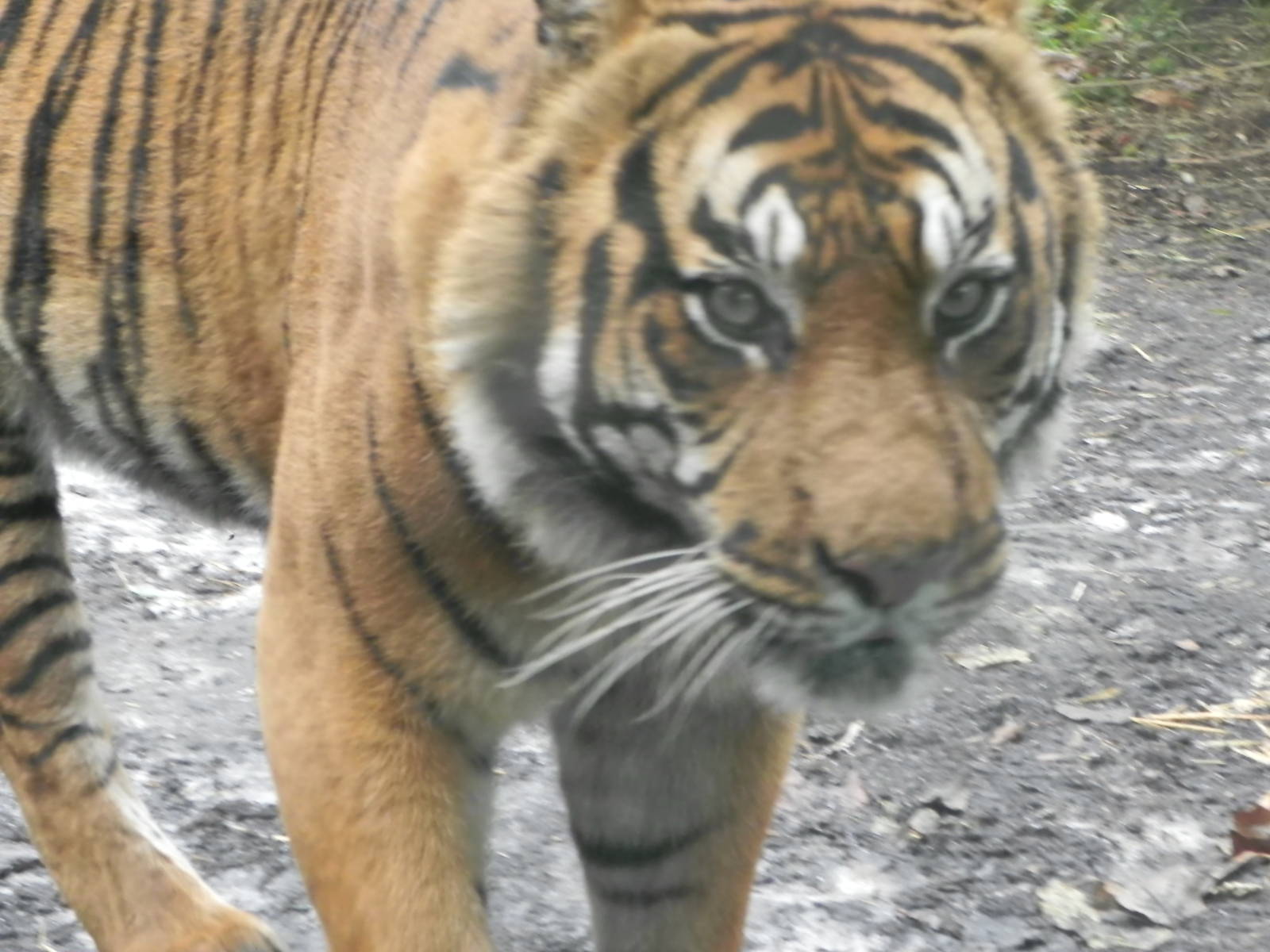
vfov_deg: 12.7
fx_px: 4293
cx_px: 635
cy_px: 476
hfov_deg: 16.8
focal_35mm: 117
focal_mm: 20.8
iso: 200
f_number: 4
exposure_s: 1/18.5
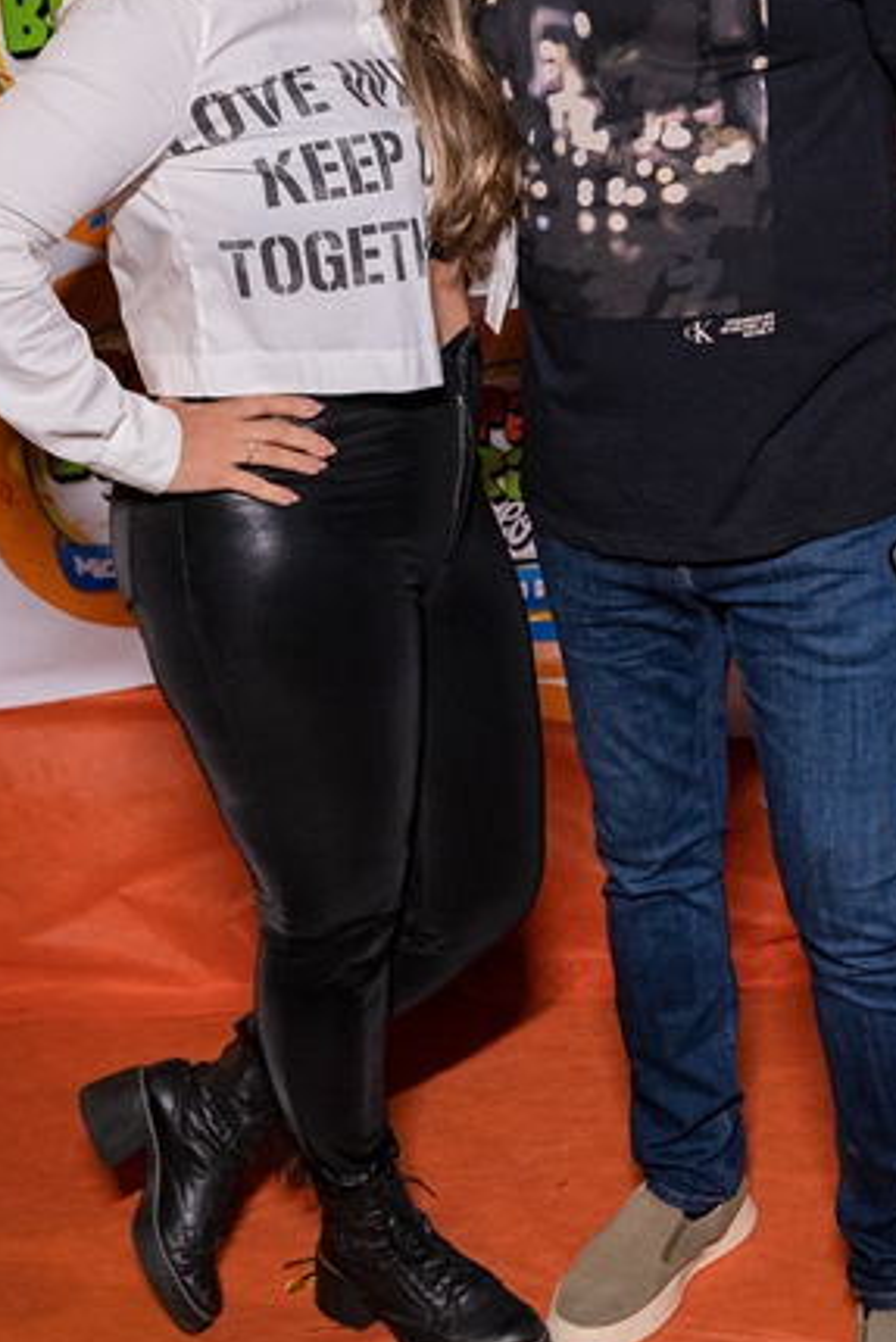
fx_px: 2313
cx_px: 540
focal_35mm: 62
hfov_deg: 21.9
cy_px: 442
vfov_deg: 32.1
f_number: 2.8
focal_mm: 24
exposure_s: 1/250
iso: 2500
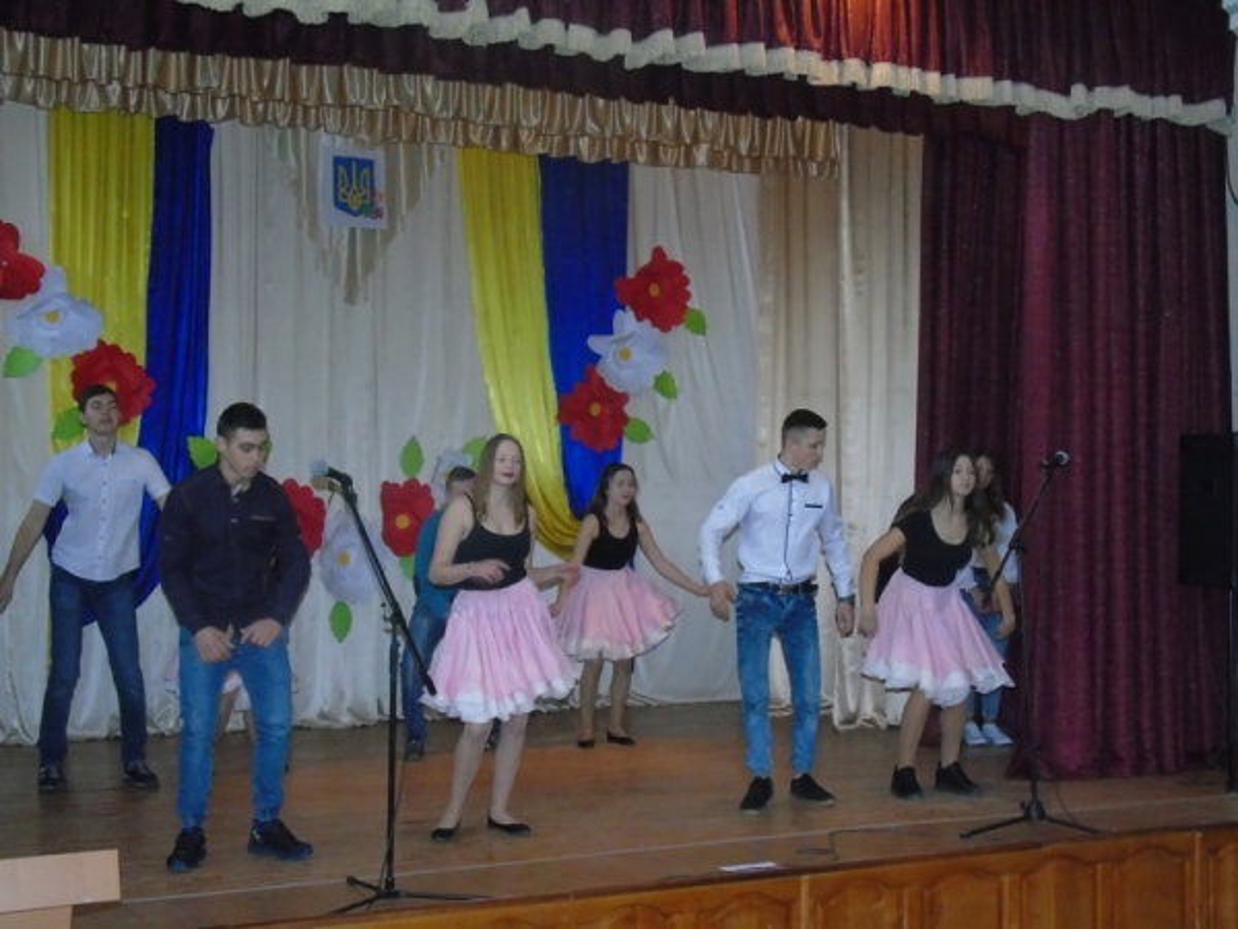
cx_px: 619
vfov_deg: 31.5
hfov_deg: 41.2
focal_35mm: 46
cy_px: 464
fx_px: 1645
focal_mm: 8.2
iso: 800
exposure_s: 1/50
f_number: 4.1
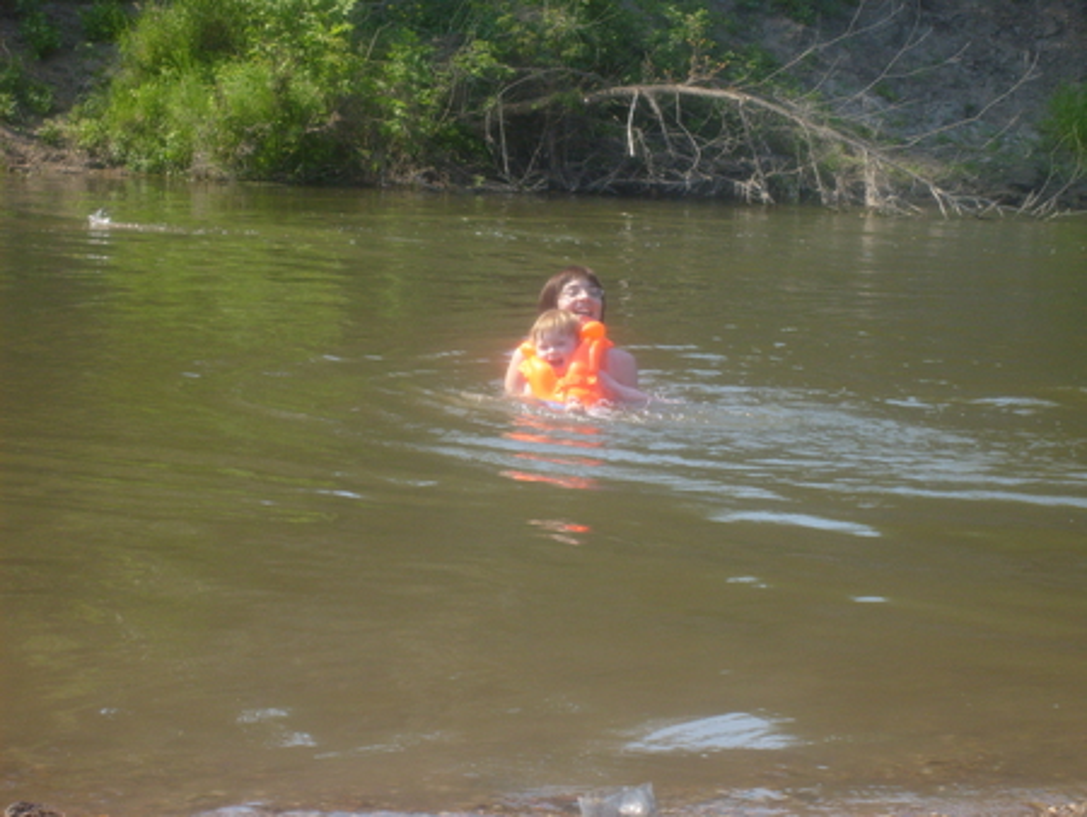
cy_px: 408
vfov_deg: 14.0
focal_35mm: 106
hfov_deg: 18.5
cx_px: 544
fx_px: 3330
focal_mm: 17.4
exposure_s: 1/350
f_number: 4.9
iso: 80
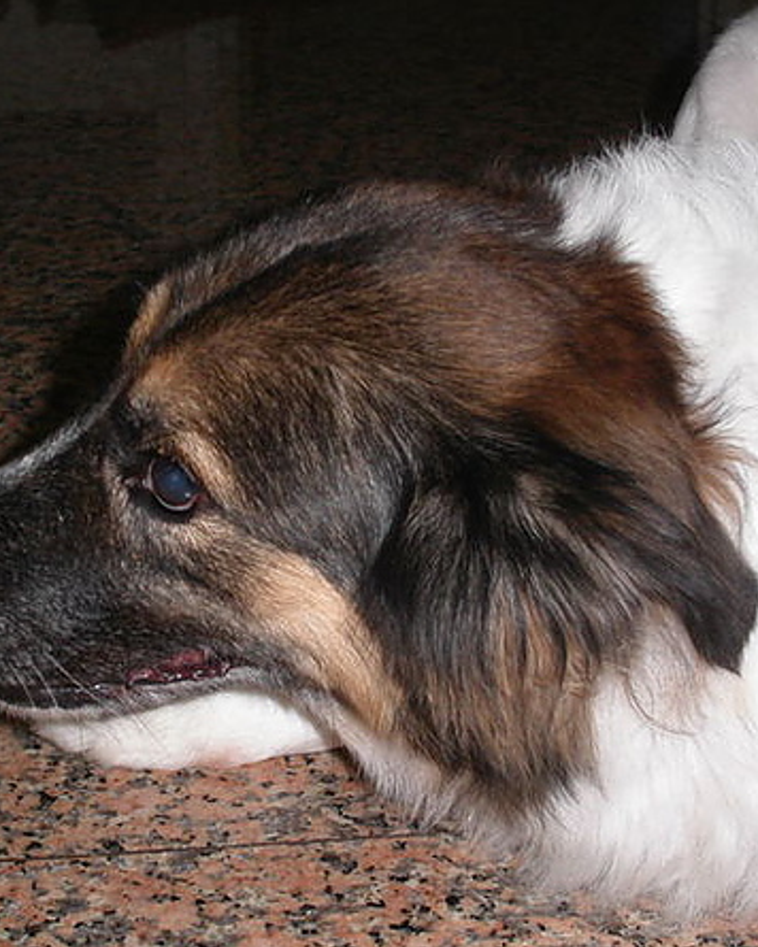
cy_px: 475
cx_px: 311
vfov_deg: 24.1
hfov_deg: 19.4
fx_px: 2215
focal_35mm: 79
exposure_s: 1/45
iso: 100
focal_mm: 12.4
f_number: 3.5
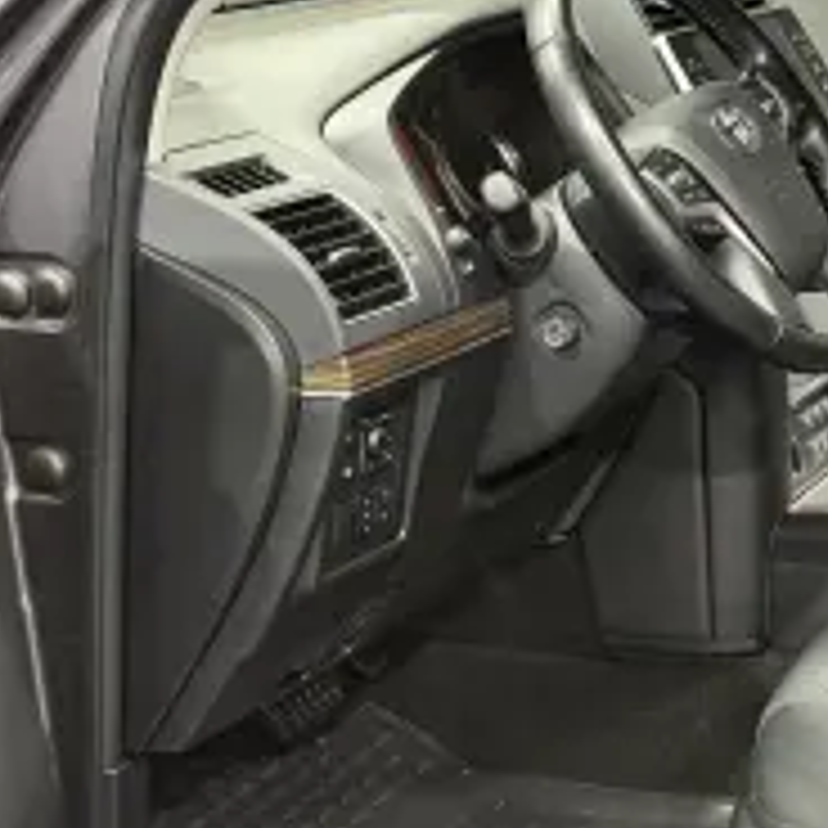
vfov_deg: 20.8
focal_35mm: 83
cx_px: 801
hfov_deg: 20.3
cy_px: 518
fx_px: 2246
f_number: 1.78
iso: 500
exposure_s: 1/25
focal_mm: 6.76
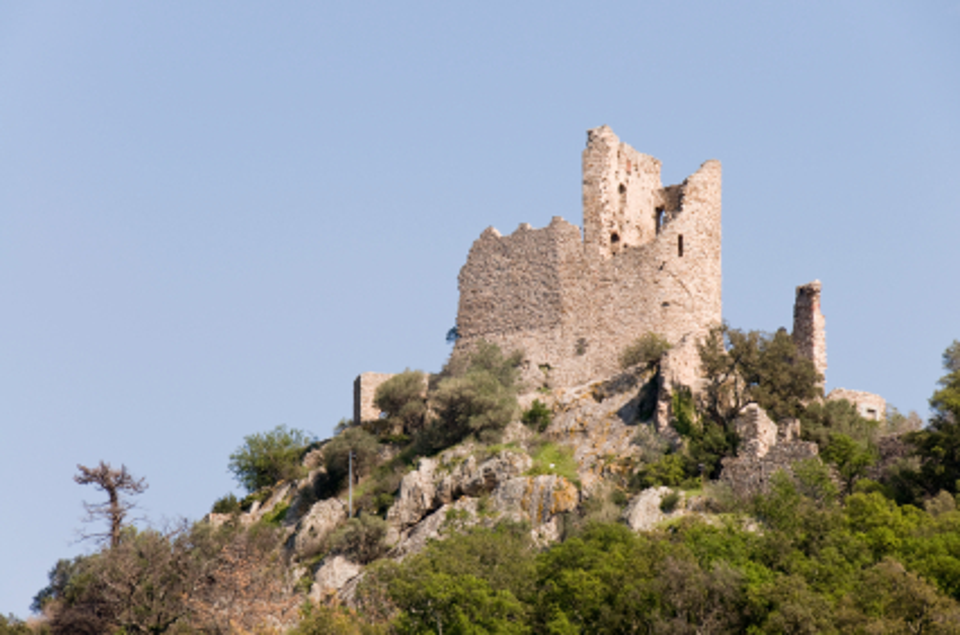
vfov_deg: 6.8
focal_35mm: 202
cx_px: 480
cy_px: 318
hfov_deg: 10.2
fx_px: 5388
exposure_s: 1/400
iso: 200
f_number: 10
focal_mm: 135
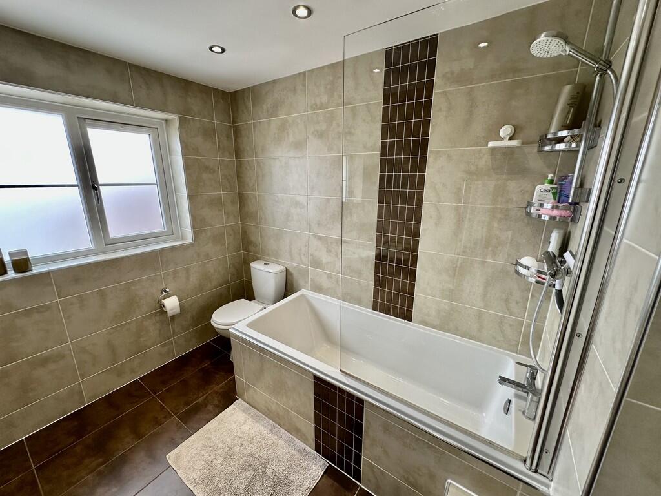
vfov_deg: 85.7
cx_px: 330
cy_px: 248
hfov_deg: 102.1
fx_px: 267
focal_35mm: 14
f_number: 2.2
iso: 100
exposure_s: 1/99
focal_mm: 2.22
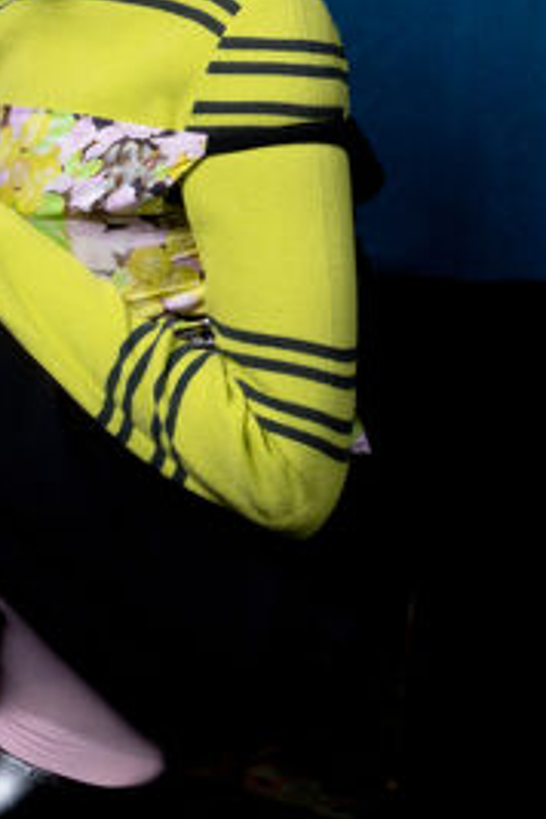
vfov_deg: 17.6
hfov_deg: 11.8
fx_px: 2593
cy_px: 40
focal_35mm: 114
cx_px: -54
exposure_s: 1/60
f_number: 8
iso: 320
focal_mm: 38
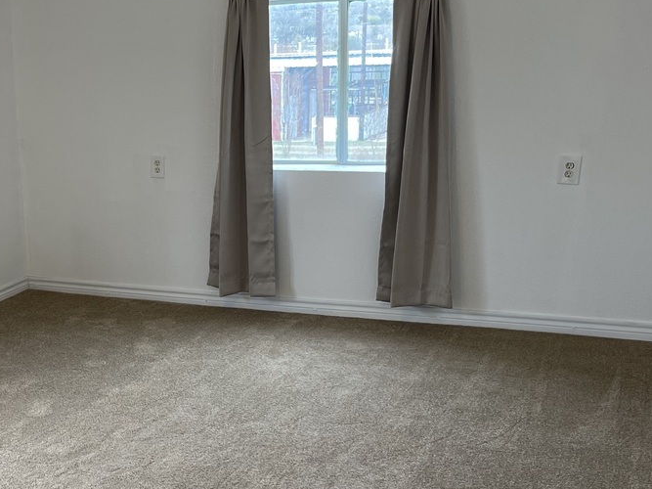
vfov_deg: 27.0
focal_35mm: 54
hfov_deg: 33.9
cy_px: 281
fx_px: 1017
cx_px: 86
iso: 80
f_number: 1.6
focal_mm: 5.1
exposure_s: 1/120
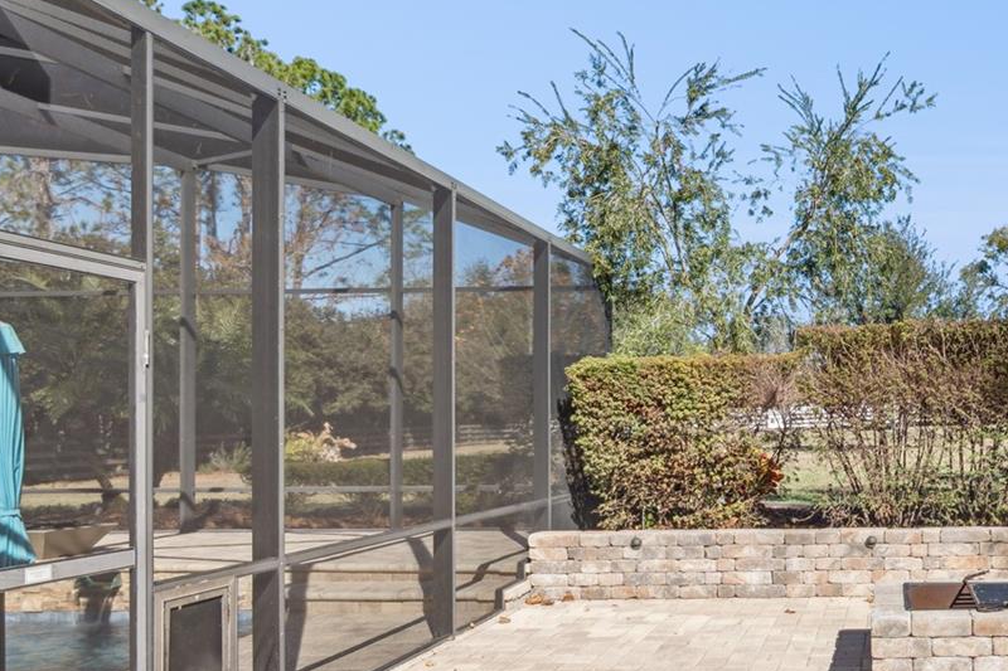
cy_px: 419
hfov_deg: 50.2
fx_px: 952
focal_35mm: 34
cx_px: 887
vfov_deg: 38.6
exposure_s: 1/60
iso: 100
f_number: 20
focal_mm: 17
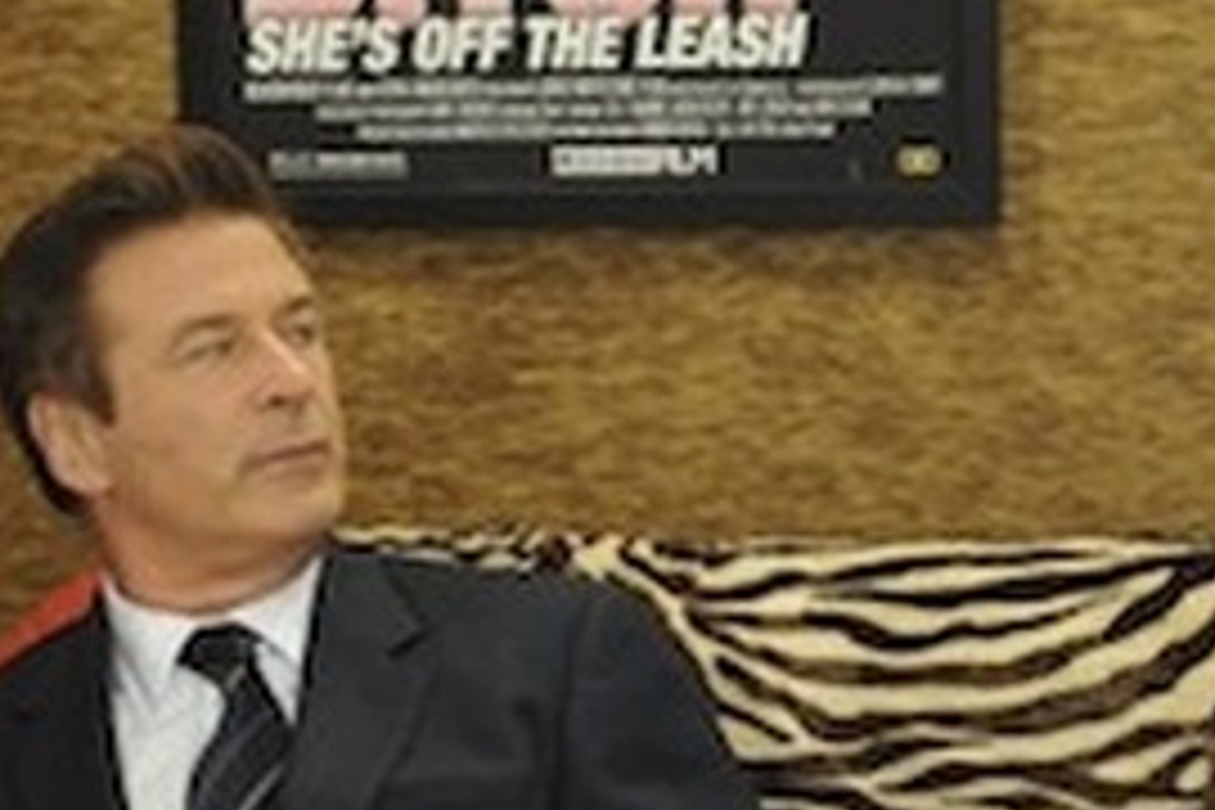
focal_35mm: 159
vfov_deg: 8.5
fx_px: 5366
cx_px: 1300
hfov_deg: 12.7
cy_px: 983
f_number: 2.8
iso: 1250
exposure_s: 1/200
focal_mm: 55
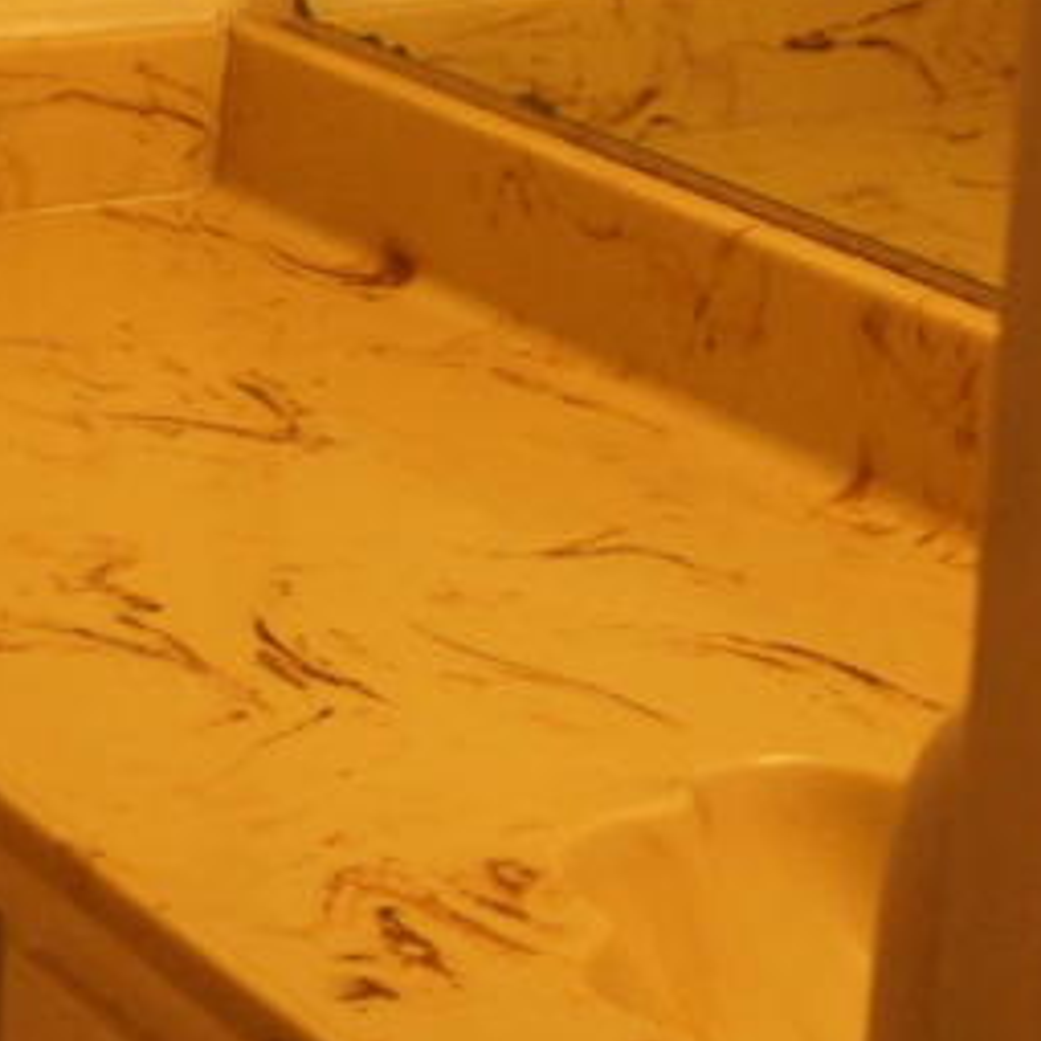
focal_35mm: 127
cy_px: 73
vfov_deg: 13.6
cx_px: -604
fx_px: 4321
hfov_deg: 12.9
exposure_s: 1/160
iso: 1600
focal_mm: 22
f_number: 4
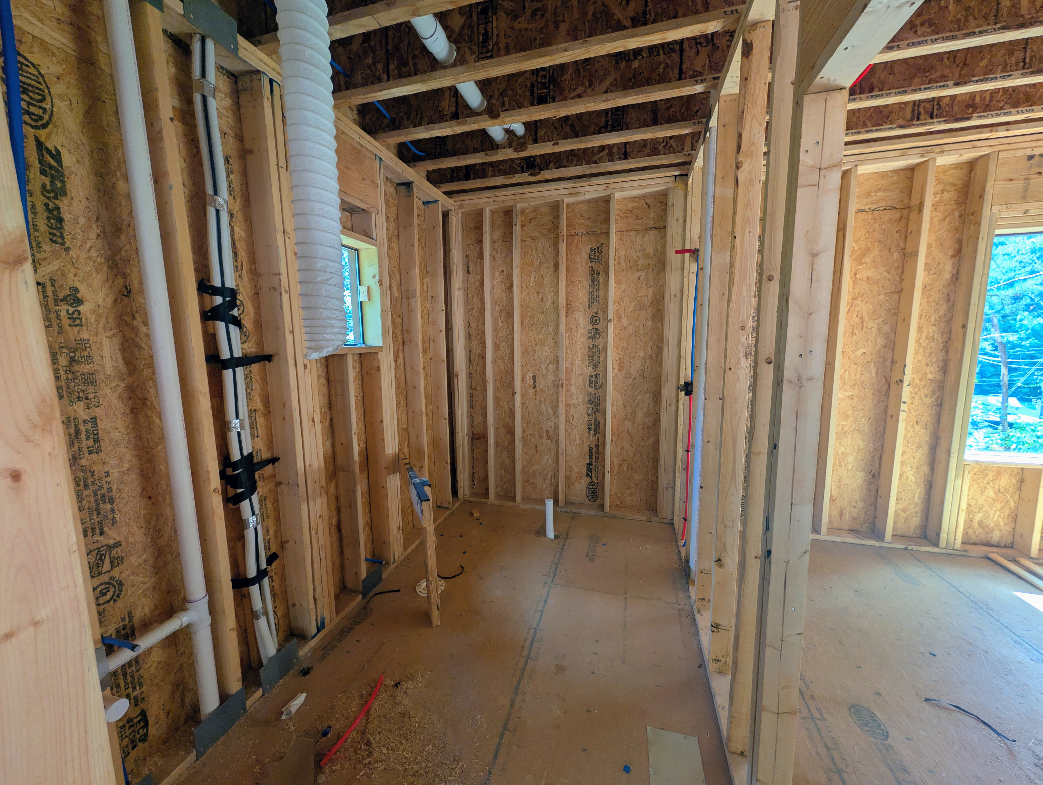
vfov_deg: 94.6
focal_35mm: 12
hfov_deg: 110.5
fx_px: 362
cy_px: 392
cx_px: 522
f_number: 1.7
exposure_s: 1/120
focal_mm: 2.02
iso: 78
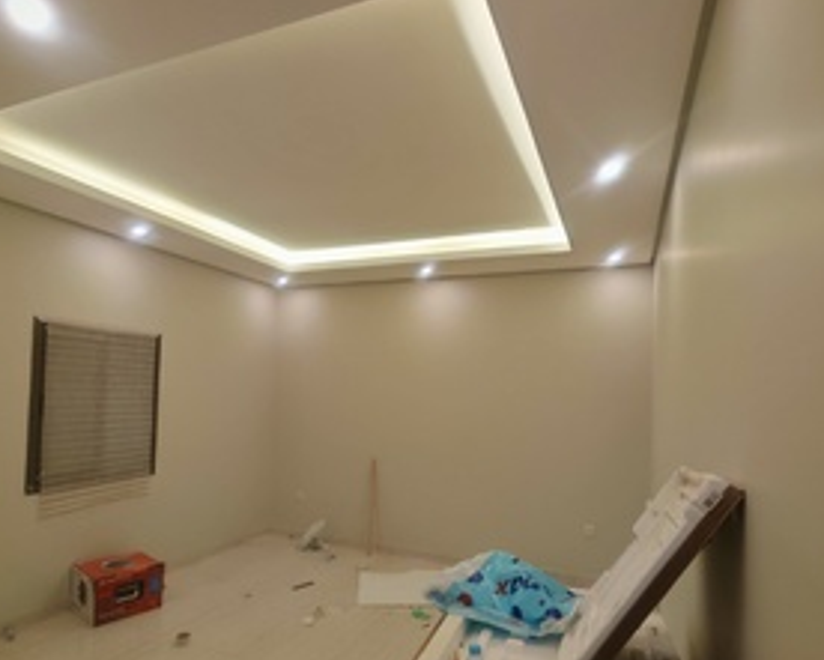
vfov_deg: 65.2
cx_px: 416
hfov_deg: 77.6
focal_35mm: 21
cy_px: 378
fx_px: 512
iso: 64
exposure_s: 1/60
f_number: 2
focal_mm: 1.82
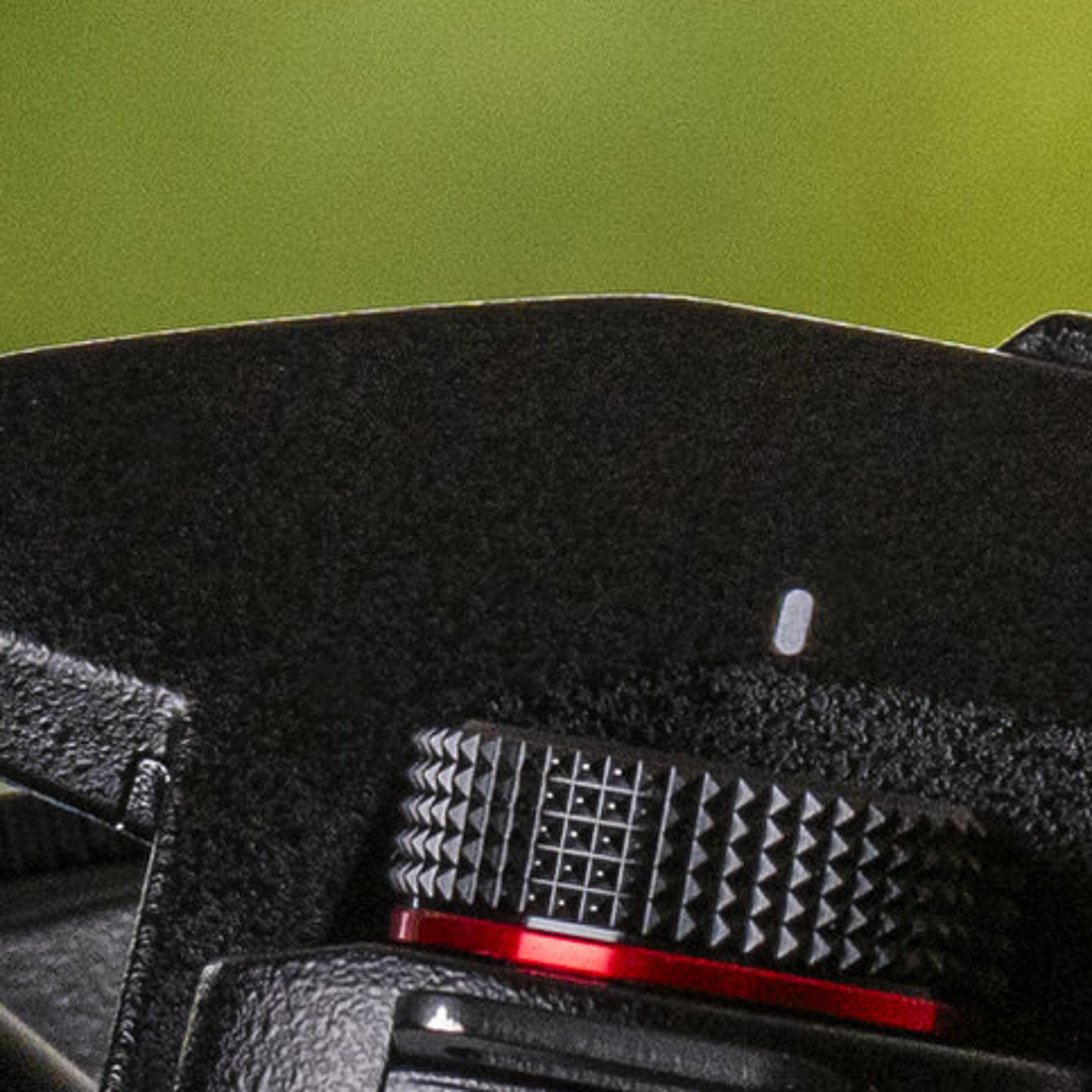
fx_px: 93759
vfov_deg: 0.7
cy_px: 1999
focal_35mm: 2627
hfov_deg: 0.7
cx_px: -1777
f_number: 8
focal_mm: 187
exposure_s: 1/200
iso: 400
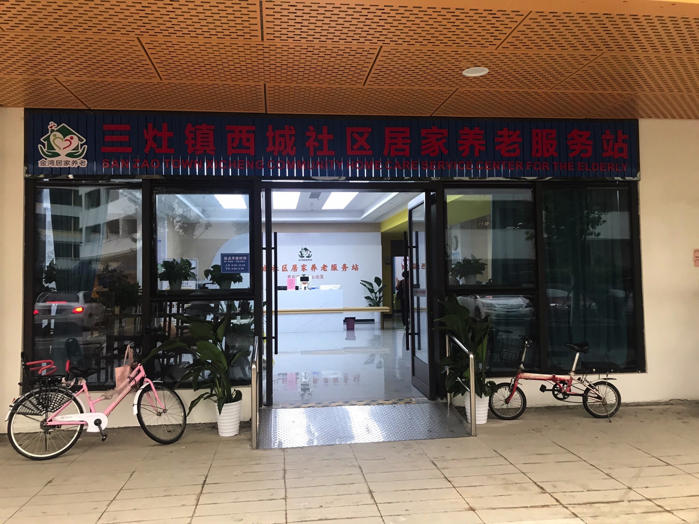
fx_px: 565
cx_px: 350
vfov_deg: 49.7
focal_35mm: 28
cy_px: 262
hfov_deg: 63.4
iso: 25
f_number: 1.8
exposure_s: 1/33
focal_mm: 3.99
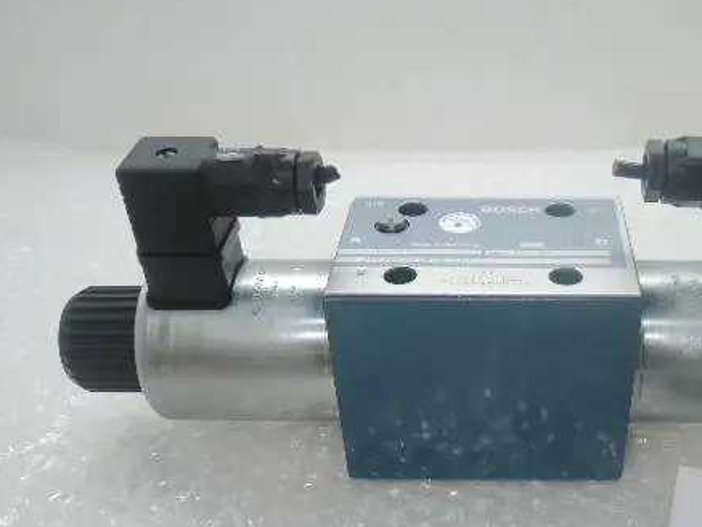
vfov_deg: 34.7
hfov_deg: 44.9
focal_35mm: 41
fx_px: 832
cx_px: 484
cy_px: 362
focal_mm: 6
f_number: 2.5
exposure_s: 1/60
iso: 80
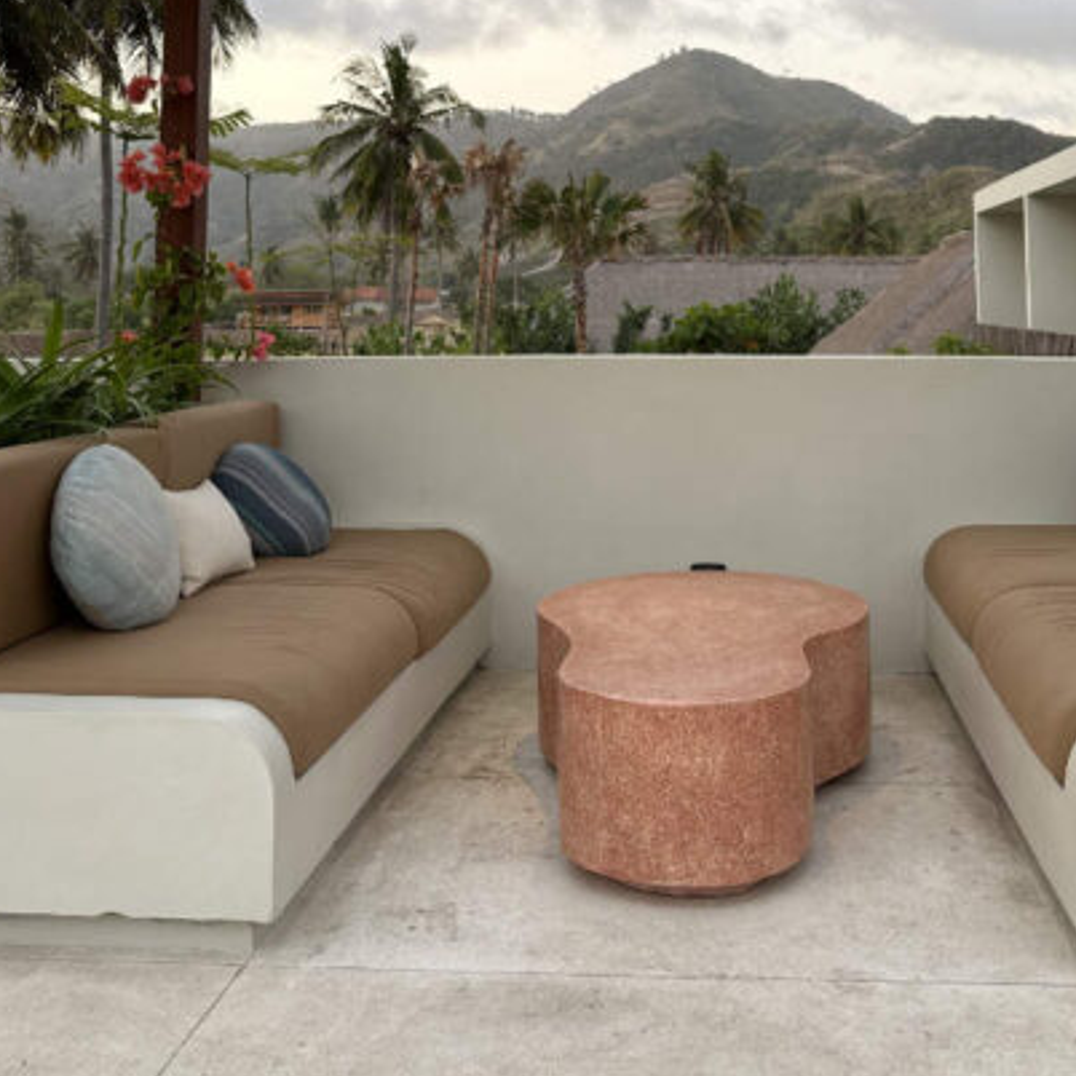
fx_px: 1336
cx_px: 688
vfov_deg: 41.2
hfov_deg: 43.4
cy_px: 155
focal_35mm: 38
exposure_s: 1/121
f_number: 1.8
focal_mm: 6.9
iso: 80
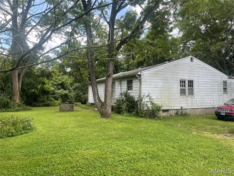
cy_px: 88
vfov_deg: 53.1
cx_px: 117
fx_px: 176
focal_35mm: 26
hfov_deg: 67.3
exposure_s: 1/496
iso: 32
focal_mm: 4.2
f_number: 1.6
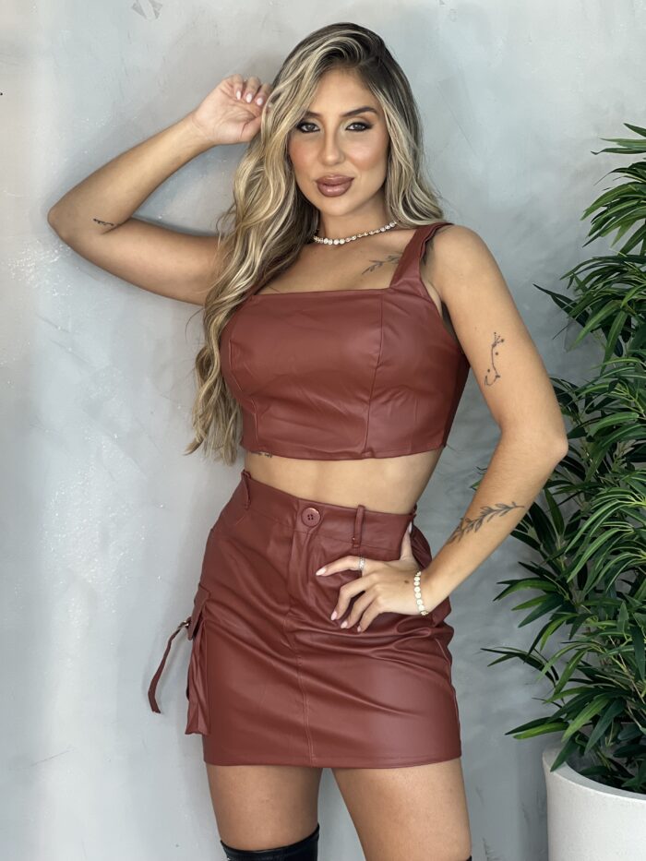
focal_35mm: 77
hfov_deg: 19.1
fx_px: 1916
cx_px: 323
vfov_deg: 25.3
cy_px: 430
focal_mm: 9
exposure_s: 1/120
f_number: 2.8
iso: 125
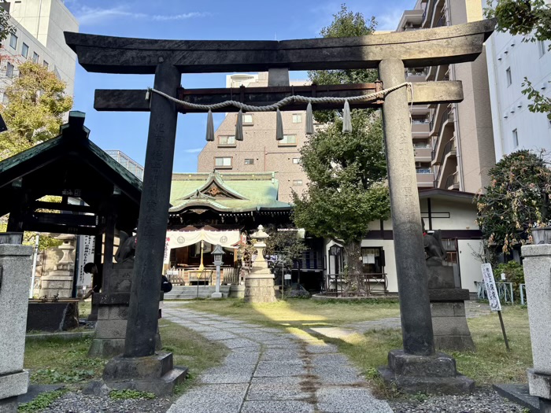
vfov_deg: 53.1
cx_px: 276
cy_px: 206
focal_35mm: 26
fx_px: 414
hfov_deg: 67.3
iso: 50
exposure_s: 1/781
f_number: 1.6
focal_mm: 5.96
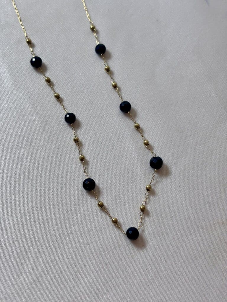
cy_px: 151
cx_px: 114
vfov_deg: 36.8
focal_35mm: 52
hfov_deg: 28.0
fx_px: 455
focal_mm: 5.96
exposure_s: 1/219
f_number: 1.6
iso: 32
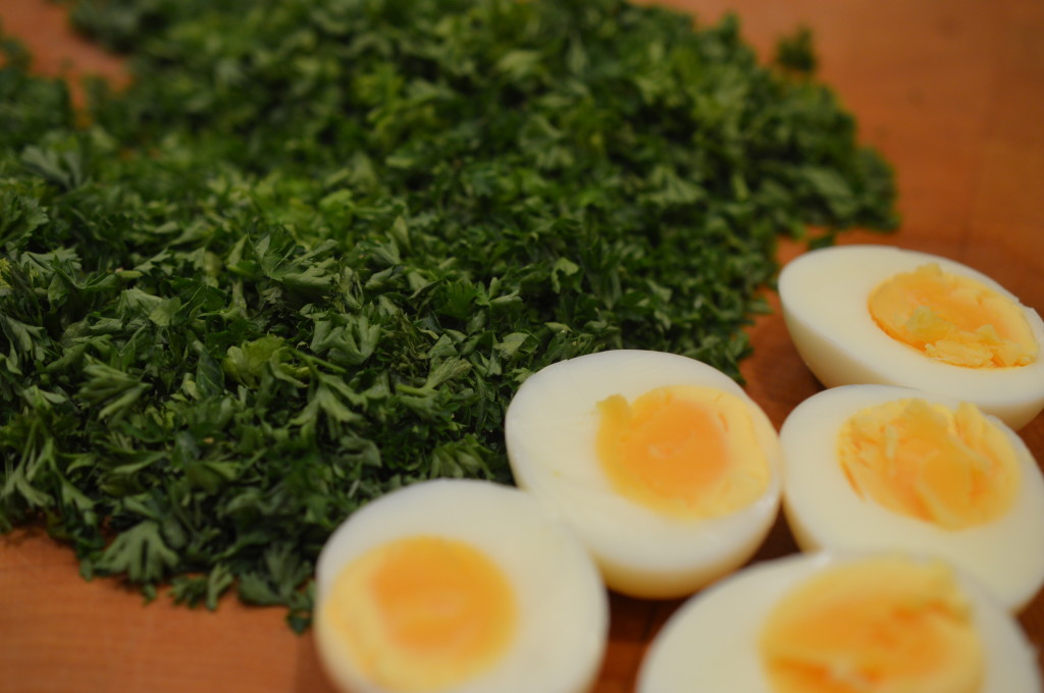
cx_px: 522
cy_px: 346
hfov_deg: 33.4
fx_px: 1738
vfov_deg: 22.6
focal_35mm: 60
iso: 400
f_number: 4
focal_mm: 40
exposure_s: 1/60
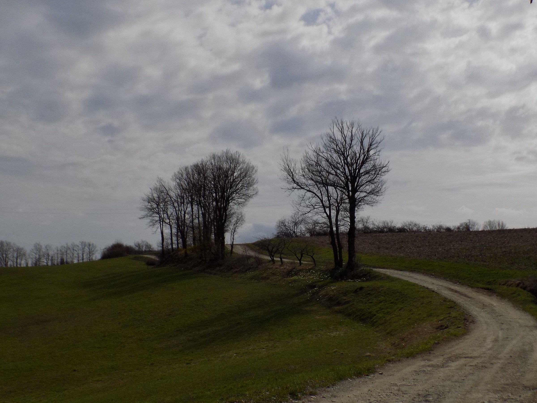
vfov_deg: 31.5
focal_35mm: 46
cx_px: 268
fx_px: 714
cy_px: 202
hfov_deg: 41.2
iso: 80
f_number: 11.8
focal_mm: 8.1
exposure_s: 1/320
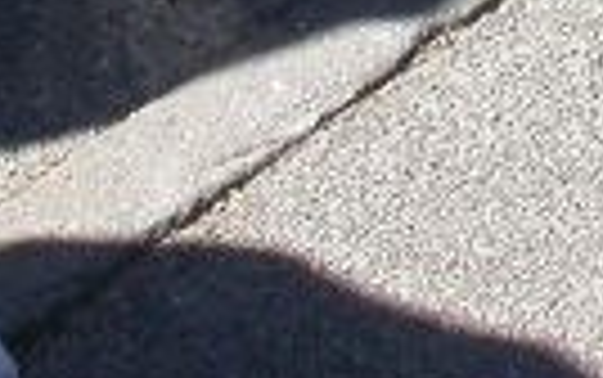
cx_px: 1404
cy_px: -765
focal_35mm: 266
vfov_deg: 4.7
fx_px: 4375
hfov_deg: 7.4
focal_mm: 8.7
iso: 100
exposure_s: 1/202
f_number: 6.1
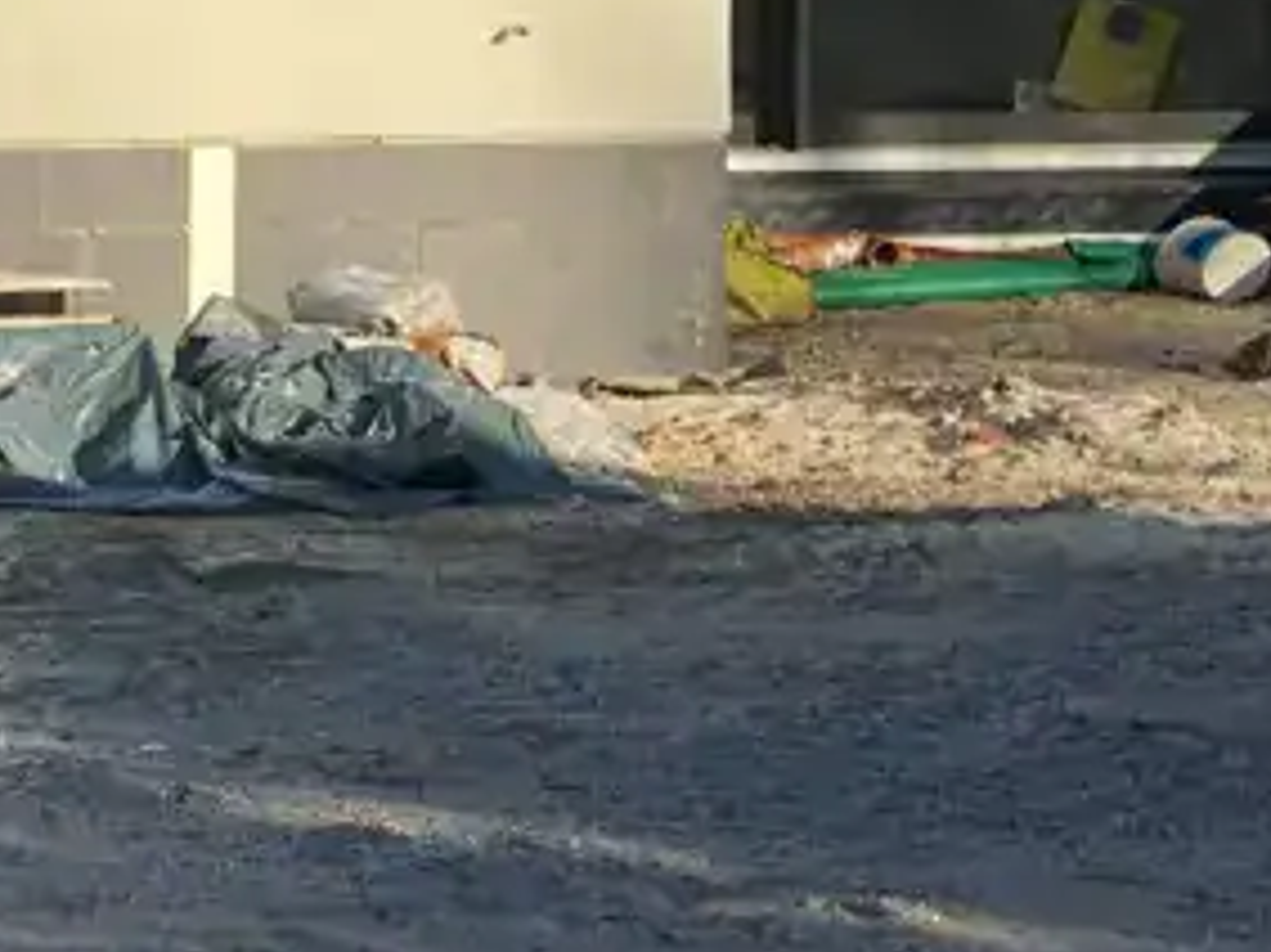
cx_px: 13
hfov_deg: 10.4
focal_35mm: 188
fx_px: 6900
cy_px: -476
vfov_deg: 7.7
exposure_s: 1/1497
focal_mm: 6
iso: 20
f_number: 2
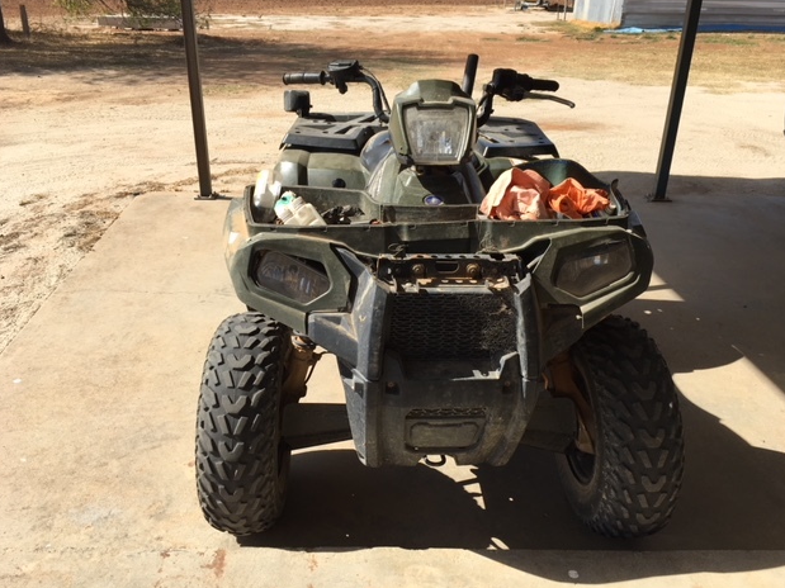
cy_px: 290
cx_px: 388
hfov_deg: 60.0
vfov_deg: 46.8
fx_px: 680
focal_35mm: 30
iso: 25
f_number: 2.2
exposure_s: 1/1068
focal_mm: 4.15
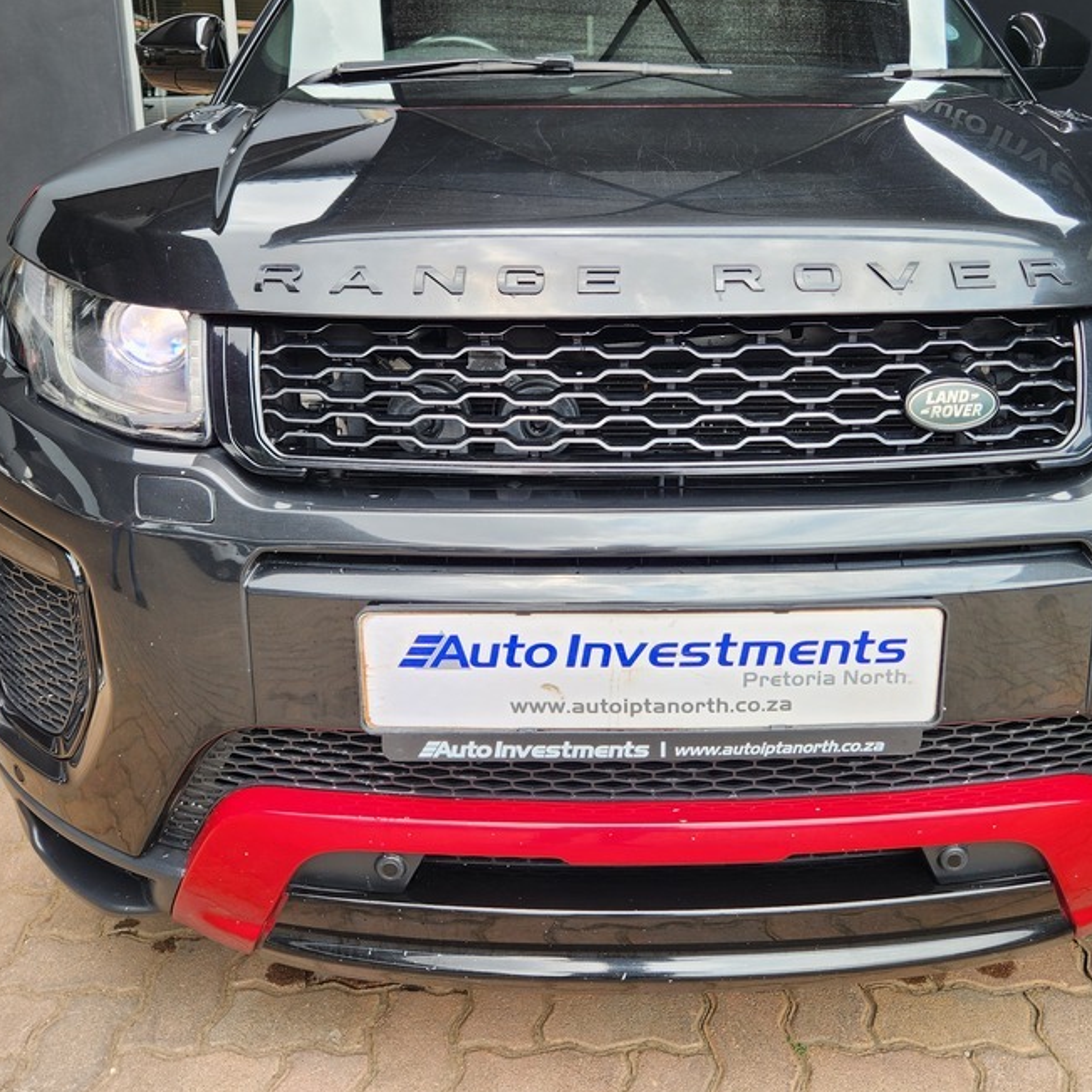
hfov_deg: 50.9
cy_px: 466
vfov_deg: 50.9
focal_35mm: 32
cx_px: 624
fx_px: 1142
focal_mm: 5.4
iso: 20
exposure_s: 1/207
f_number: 1.8
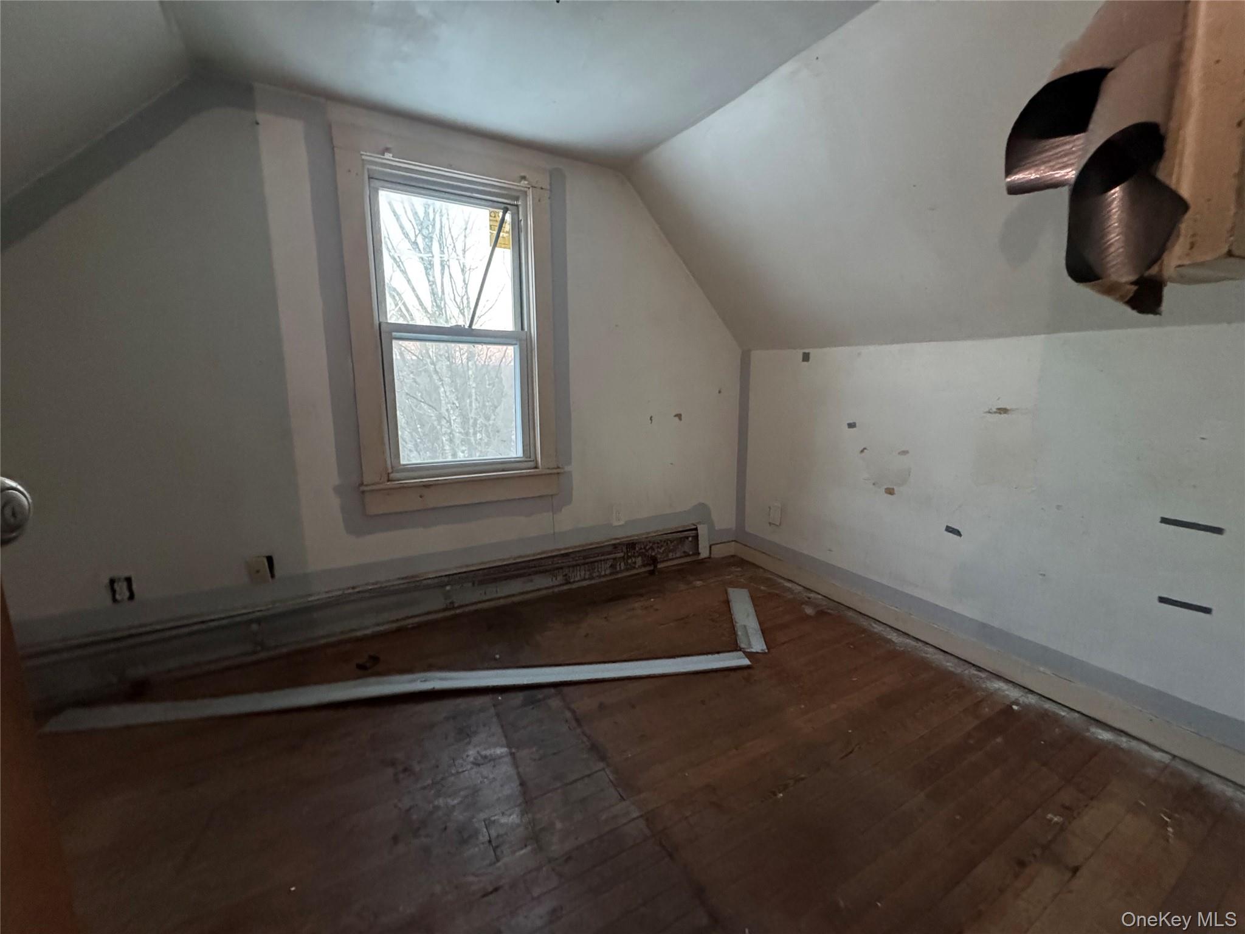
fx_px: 504
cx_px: 622
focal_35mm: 14
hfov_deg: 102.1
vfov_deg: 85.7
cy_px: 467
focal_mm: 2.22
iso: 1250
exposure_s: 1/42
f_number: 2.2
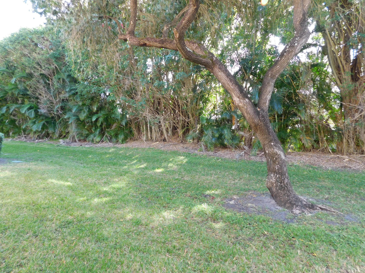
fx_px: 243
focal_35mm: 23
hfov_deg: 73.9
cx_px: 182
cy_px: 136
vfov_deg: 58.9
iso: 125
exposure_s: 1/50
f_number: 3
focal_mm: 4
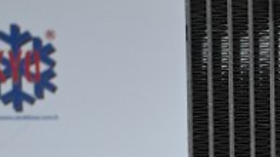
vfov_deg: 8.3
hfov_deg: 14.1
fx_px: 1086
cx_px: 371
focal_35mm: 146
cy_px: 118
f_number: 4.8
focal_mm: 30.5
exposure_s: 1/125
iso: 1600
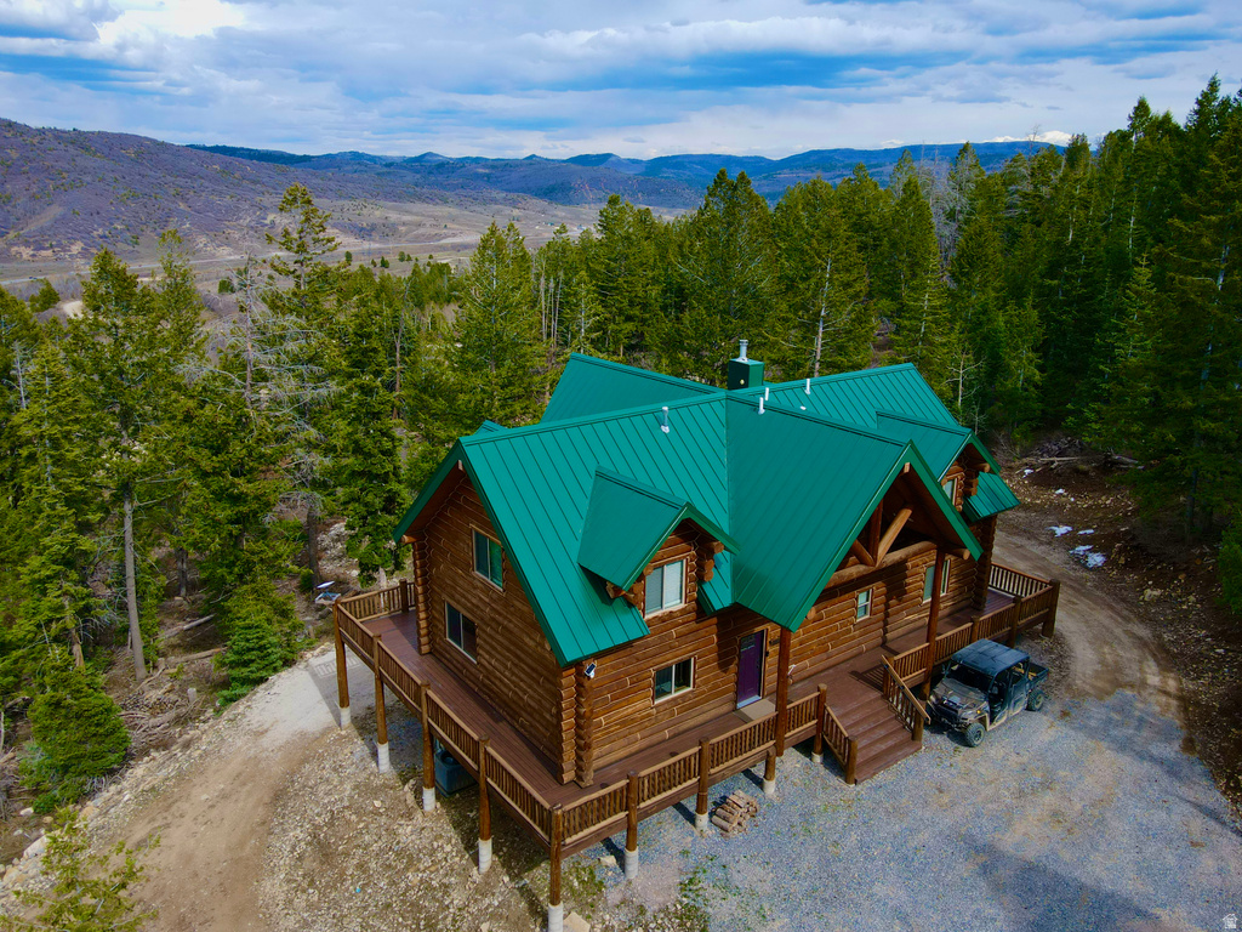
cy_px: 466
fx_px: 861
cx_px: 621
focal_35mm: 24
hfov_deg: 71.6
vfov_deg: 56.8
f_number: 2.8
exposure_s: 1/400
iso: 100
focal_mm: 4.5
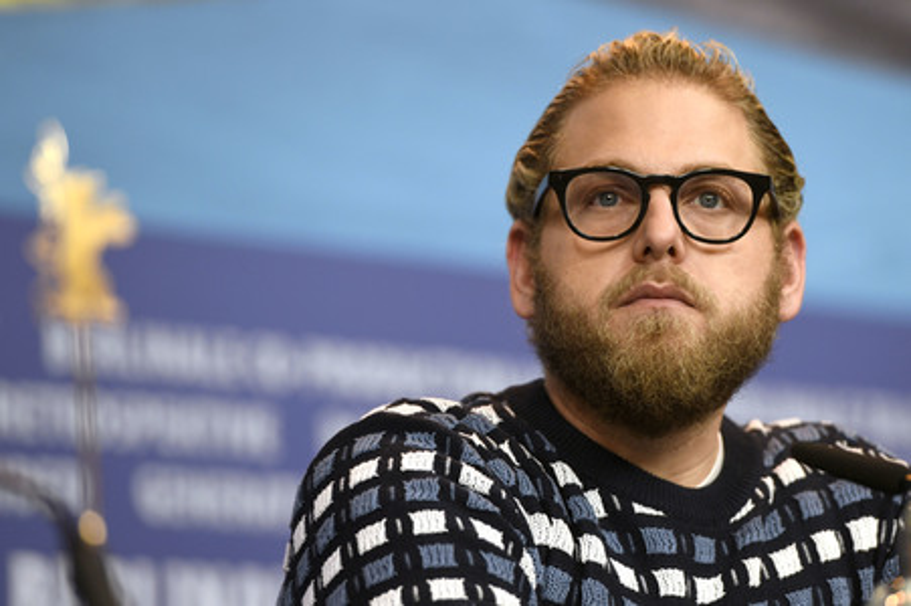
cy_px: 303
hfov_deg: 10.3
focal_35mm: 200
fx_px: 5057
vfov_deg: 6.9
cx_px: 456
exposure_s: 1/320
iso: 1250
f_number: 3.5
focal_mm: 200
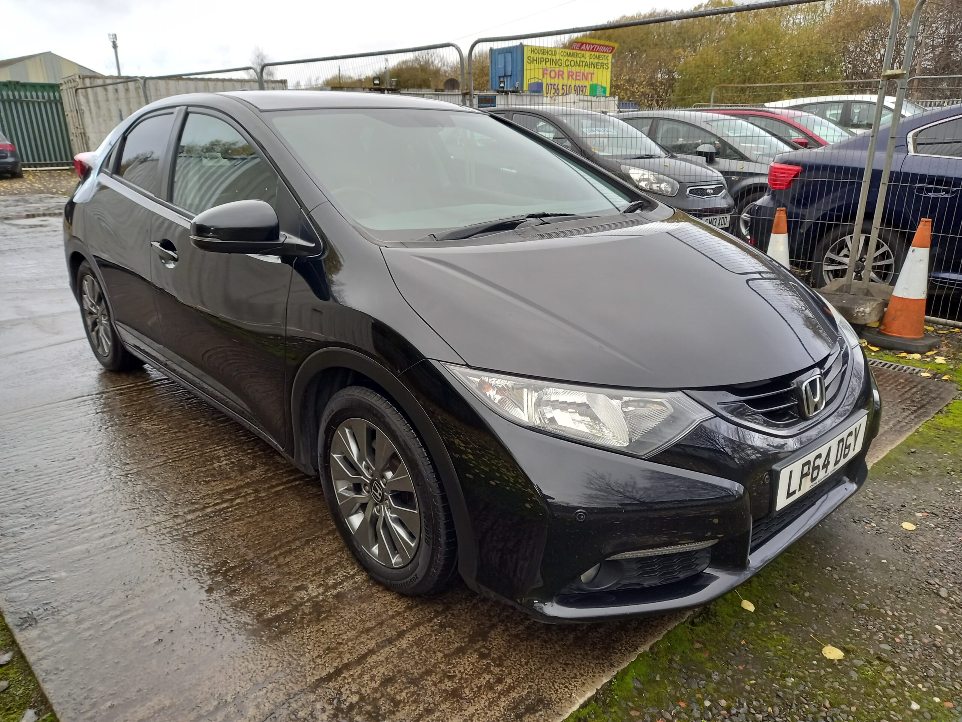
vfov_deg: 54.9
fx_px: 695
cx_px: 481
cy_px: 361
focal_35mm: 25
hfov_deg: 69.4
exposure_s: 1/60
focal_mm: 4.6
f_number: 2
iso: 80
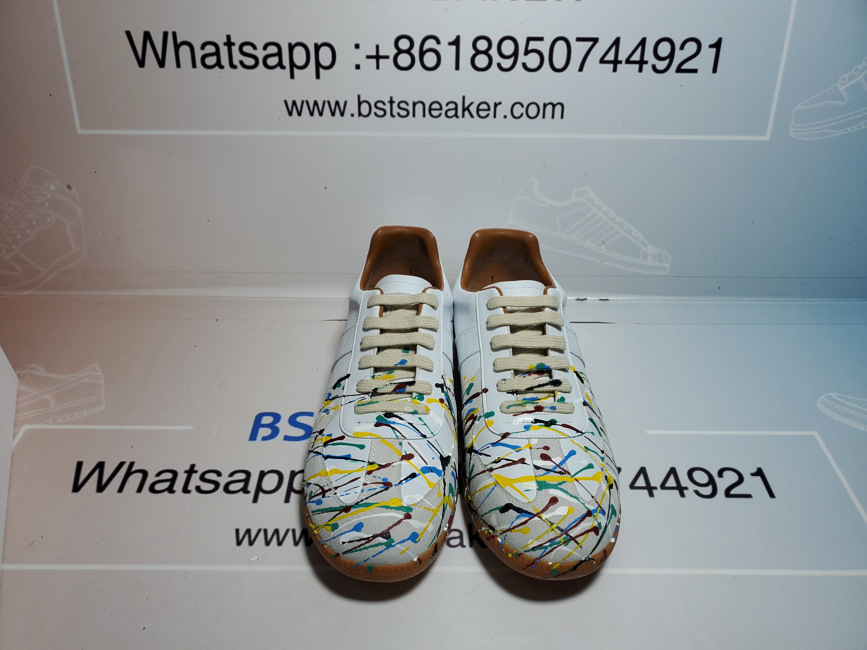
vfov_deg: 53.1
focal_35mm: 26
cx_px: 434
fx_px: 651
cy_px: 325
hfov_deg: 67.3
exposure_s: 1/770
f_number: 1.5
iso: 50
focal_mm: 4.3
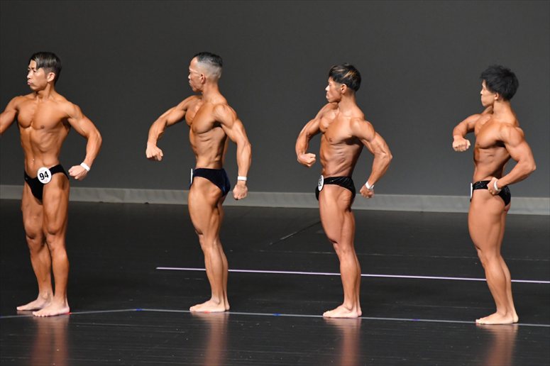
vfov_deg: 4.4
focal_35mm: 315
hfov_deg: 6.5
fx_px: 4810
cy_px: 183
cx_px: 275
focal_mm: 210
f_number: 5.6
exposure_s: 1/400
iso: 5000
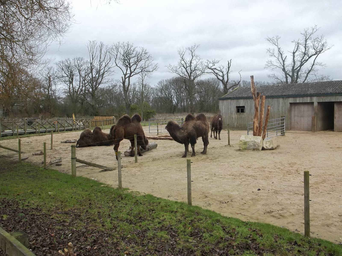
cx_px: 171
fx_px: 326
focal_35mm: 33
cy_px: 128
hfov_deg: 55.4
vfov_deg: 42.9
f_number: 3.3
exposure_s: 1/60
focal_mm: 5.9
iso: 80
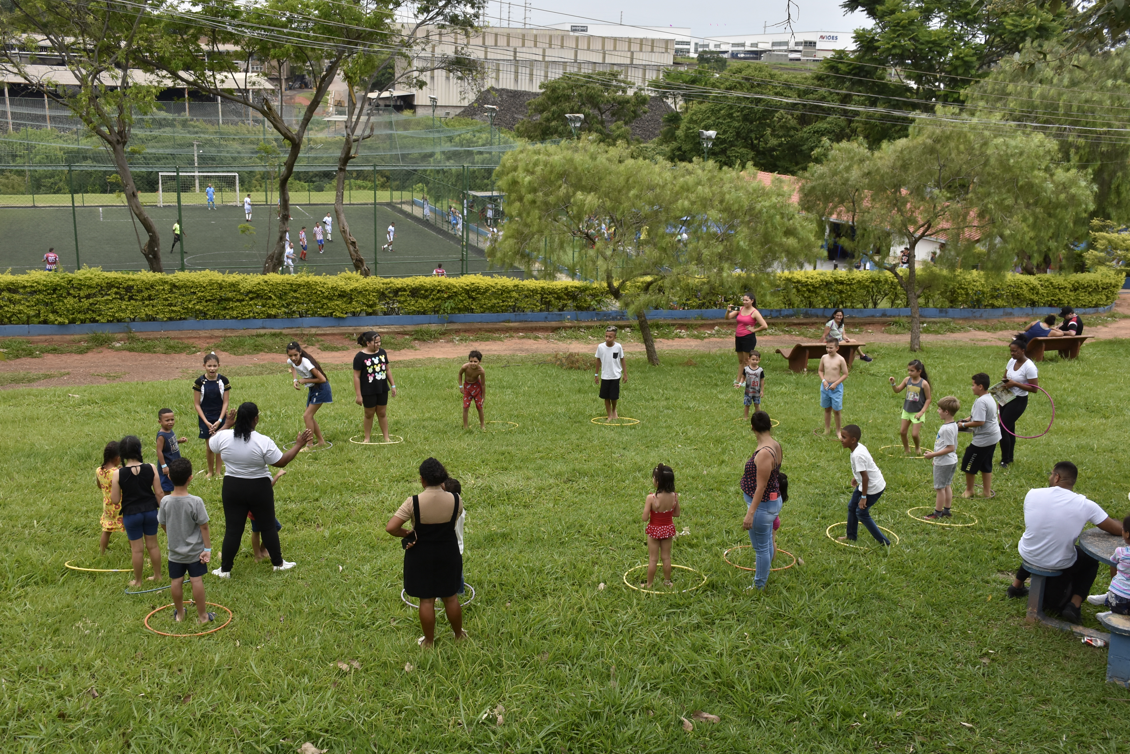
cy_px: 377
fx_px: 1130
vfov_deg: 36.9
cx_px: 565
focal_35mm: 36
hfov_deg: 53.1
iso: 200
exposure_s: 1/800
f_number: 7.1
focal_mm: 24
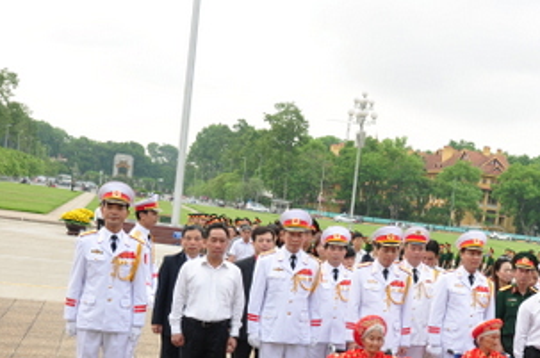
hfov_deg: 31.5
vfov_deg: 21.6
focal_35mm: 62
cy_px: 290
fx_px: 926
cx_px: 444
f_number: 8
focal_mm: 25
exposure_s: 1/100
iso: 200
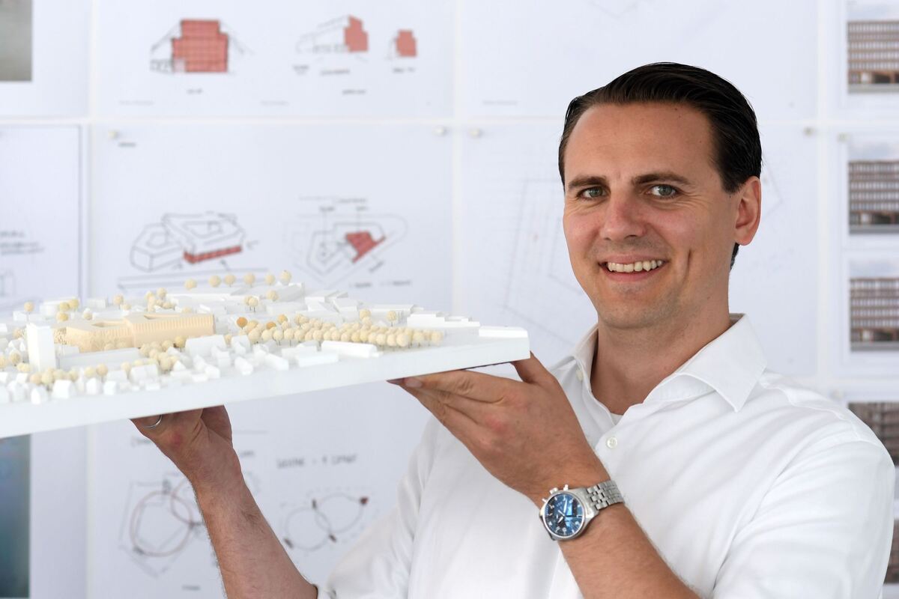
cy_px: 300
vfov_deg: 10.8
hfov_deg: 16.1
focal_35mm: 127
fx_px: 3171
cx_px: 450
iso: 400
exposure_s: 1/160
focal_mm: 85
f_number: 4
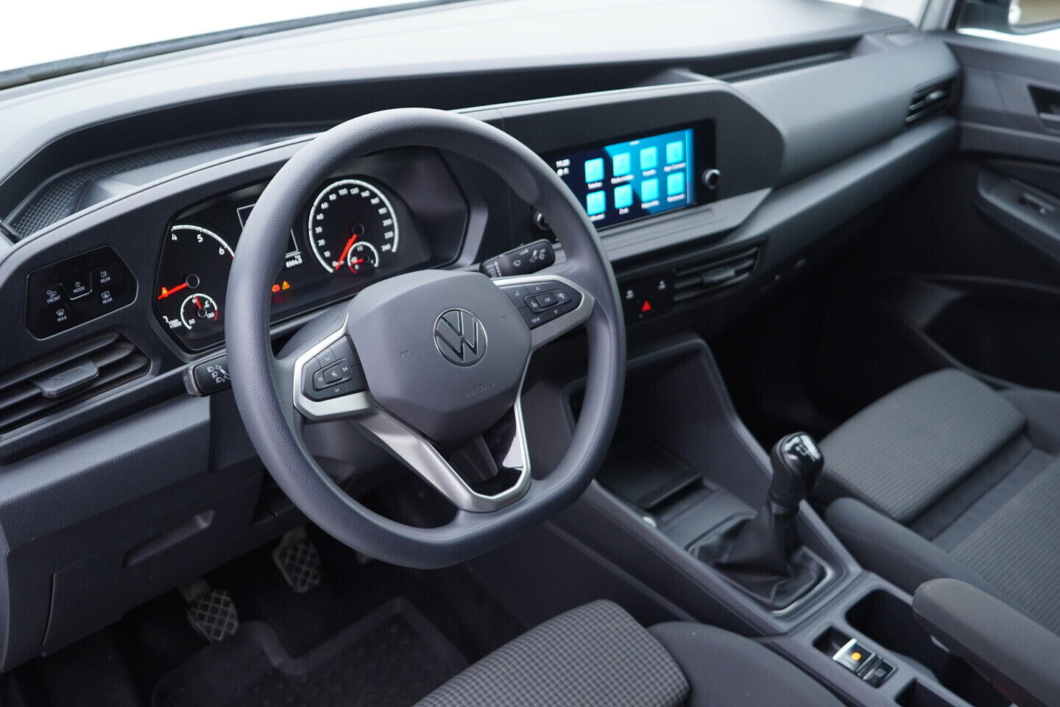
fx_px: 1060
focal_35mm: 36
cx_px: 530
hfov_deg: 53.1
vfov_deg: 36.9
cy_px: 354
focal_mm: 24
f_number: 2.8
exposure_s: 1/40
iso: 320
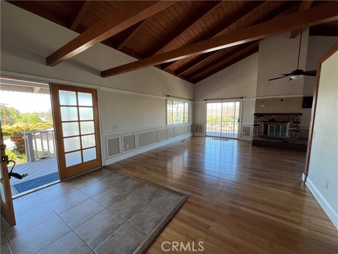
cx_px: 169
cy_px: 127
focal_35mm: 13
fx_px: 127
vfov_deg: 89.9
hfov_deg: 106.2
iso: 64
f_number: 1.8
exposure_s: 1/99
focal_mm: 1.57
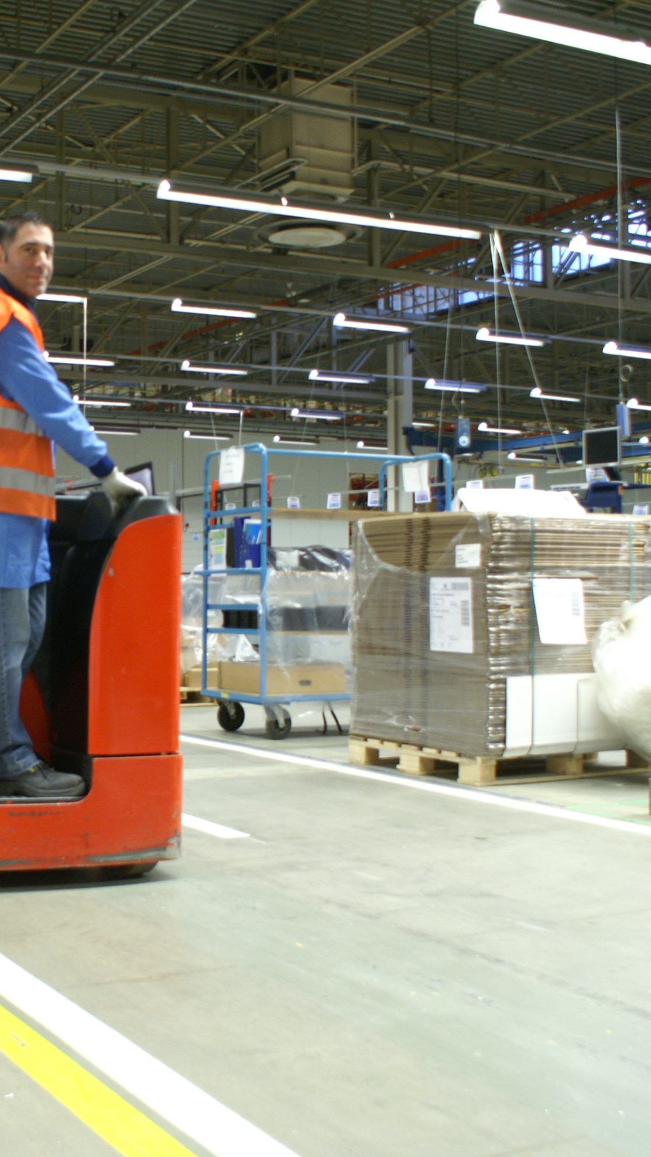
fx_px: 1320
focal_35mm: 43
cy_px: 574
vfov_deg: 47.4
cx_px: 64
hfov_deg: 26.8
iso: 400
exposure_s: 1/15
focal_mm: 18
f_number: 3.5
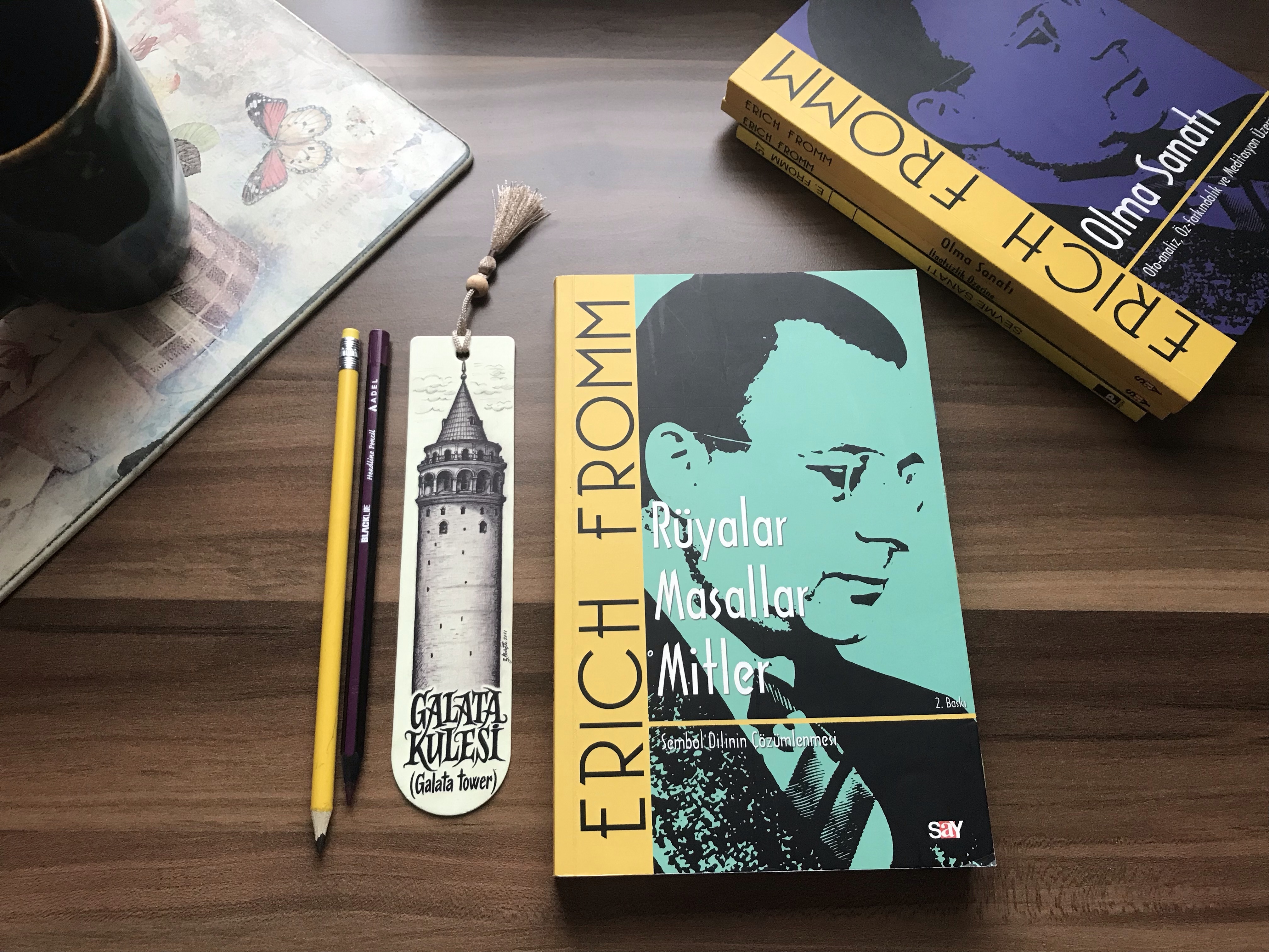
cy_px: 476
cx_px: 634
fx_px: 1026
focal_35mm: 28
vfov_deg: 49.7
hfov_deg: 63.4
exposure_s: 1/20
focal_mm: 3.99
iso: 40
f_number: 1.8
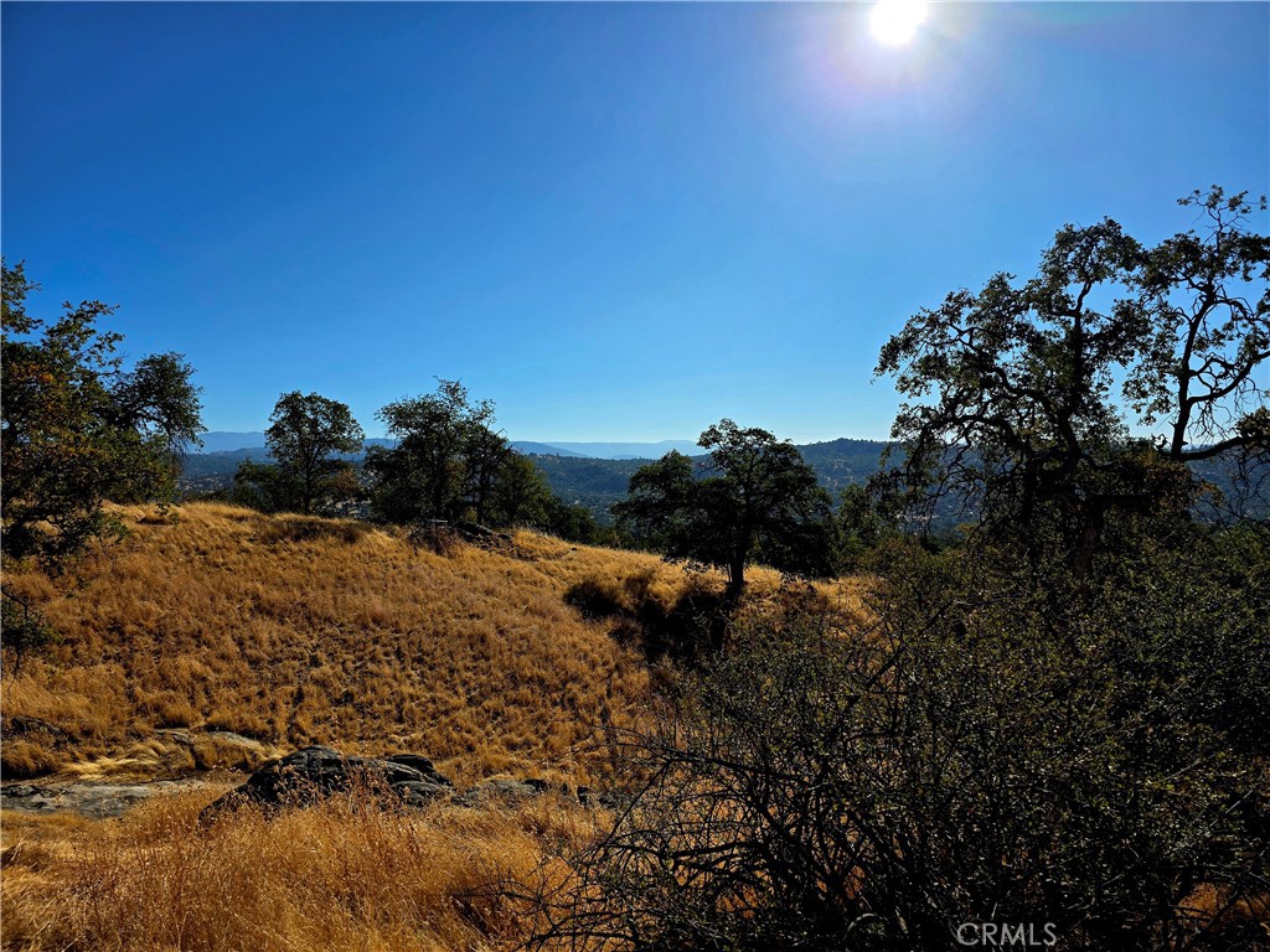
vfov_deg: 58.9
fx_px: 844
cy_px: 476
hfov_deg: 73.9
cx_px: 635
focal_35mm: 23
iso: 64
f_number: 1.7
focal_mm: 6.3
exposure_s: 1/10000
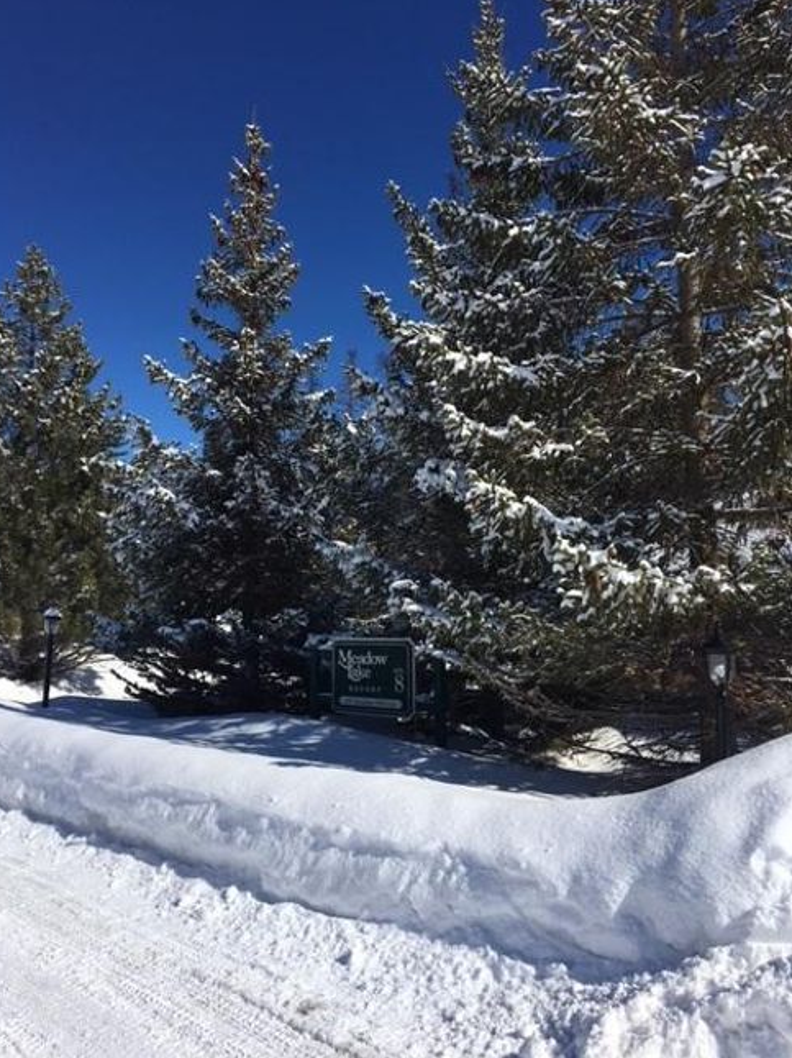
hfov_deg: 46.8
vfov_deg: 60.0
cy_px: 531
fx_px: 916
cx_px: 392
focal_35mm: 30
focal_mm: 4.15
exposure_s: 1/3497
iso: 25
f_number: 2.2
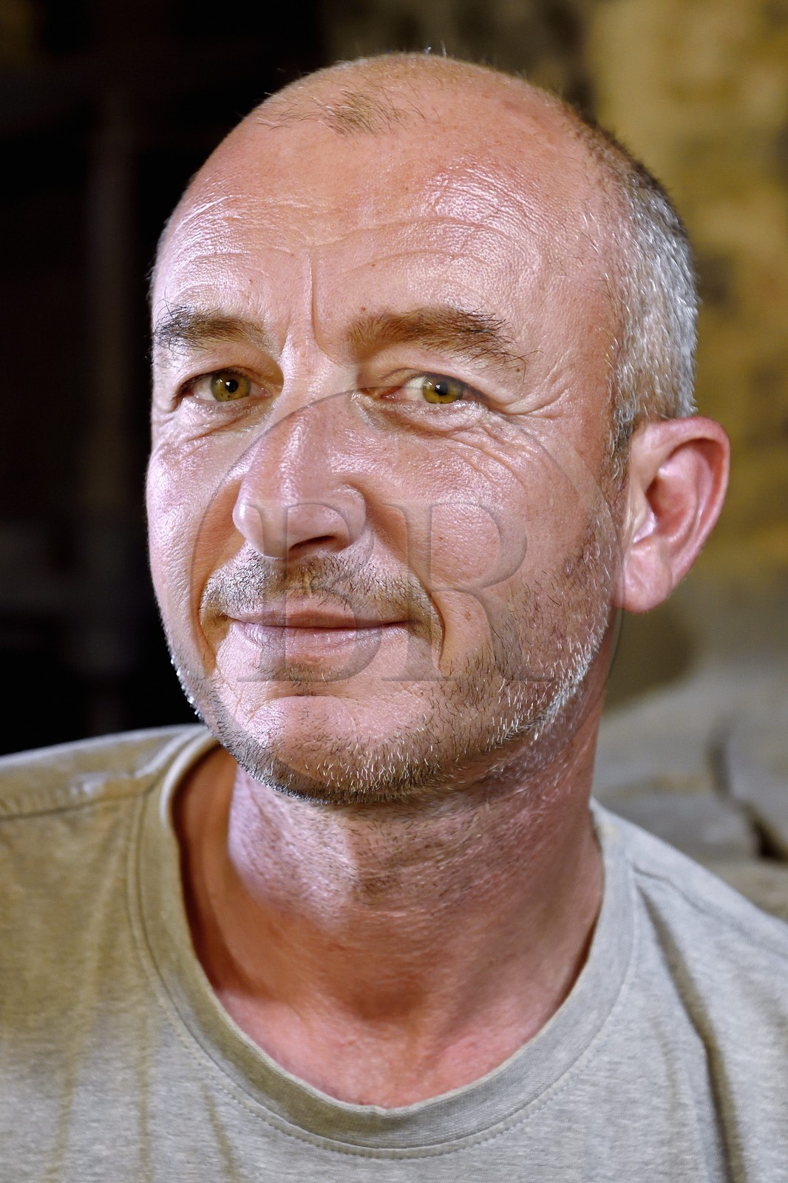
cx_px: 394
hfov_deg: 19.4
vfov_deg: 28.8
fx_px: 2299
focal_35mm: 70
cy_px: 592
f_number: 4.5
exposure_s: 1/50
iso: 3200
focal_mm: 70
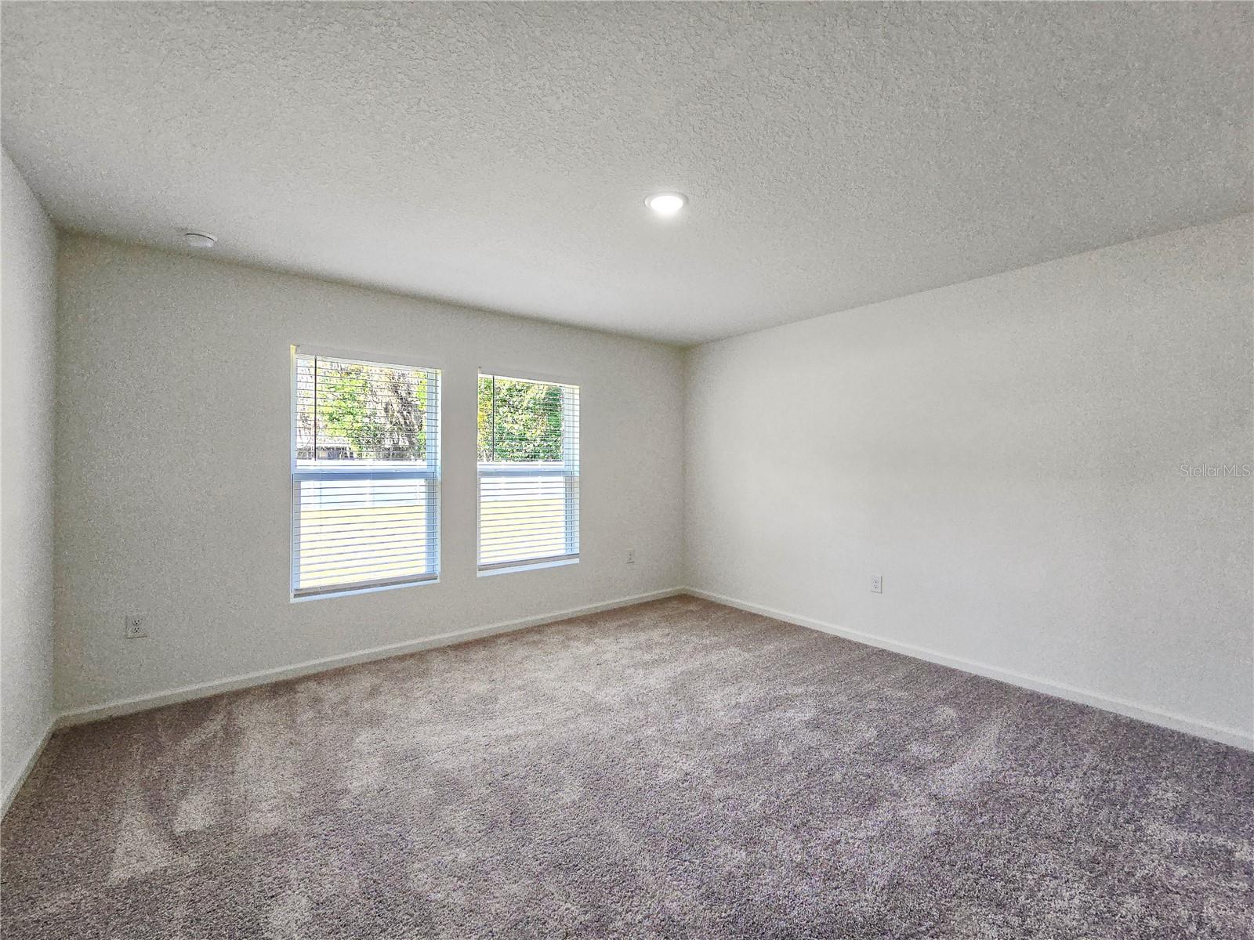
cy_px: 470
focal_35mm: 13
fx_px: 471
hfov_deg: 106.2
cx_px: 627
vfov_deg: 89.9
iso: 100
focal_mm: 2.2
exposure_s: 1/120
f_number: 2.2
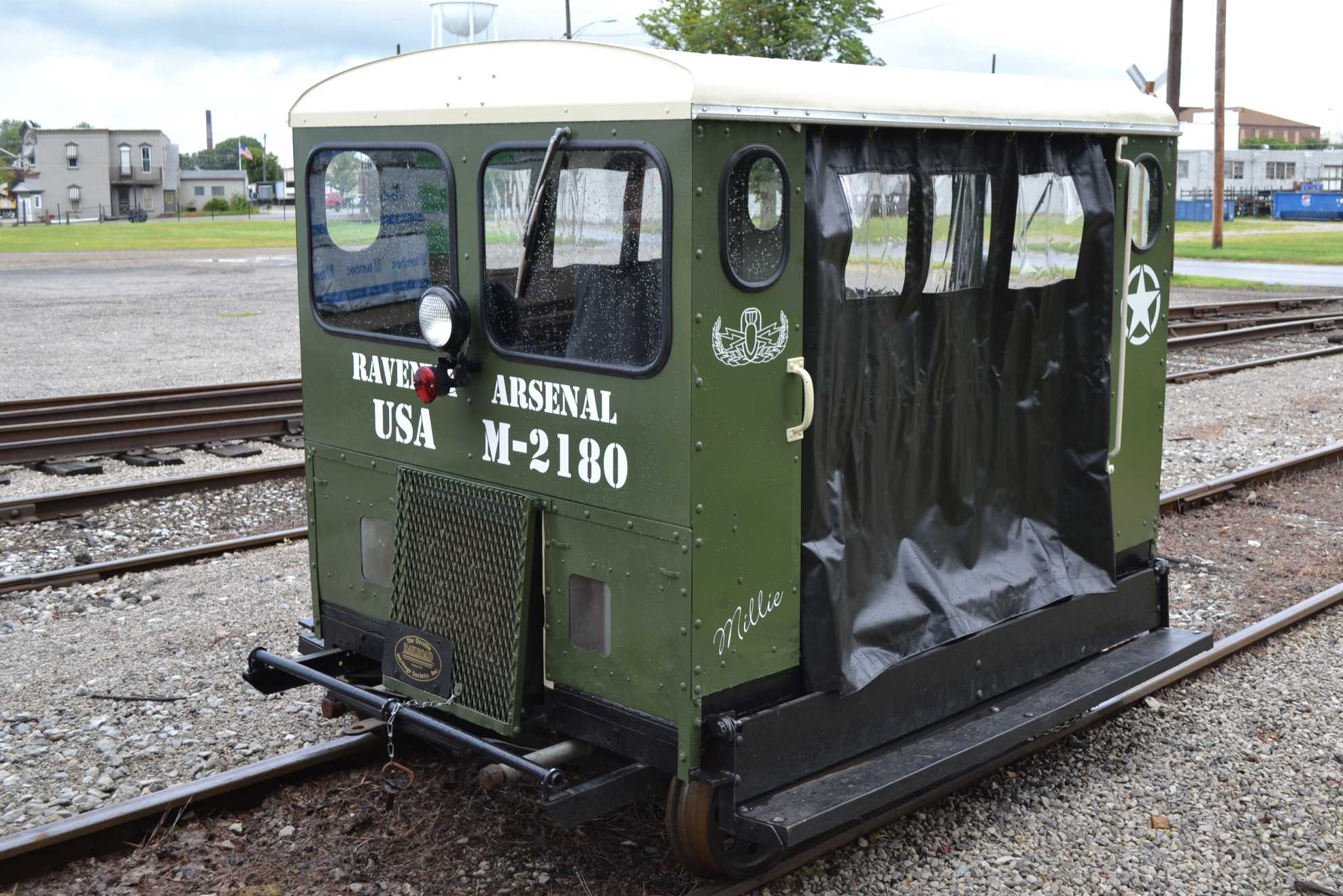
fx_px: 1567
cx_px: 760
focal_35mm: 42
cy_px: 457
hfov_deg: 46.3
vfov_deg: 31.9
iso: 100
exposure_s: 1/125
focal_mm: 24
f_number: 5.6
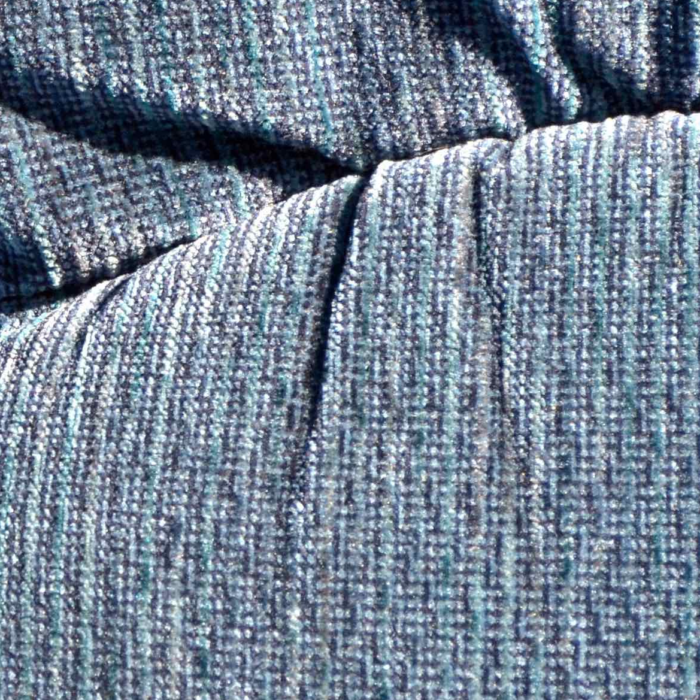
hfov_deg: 3.8
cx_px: -451
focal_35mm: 456
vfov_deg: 3.8
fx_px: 10428
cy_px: 495
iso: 800
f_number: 7.1
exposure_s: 1/1000
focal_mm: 85
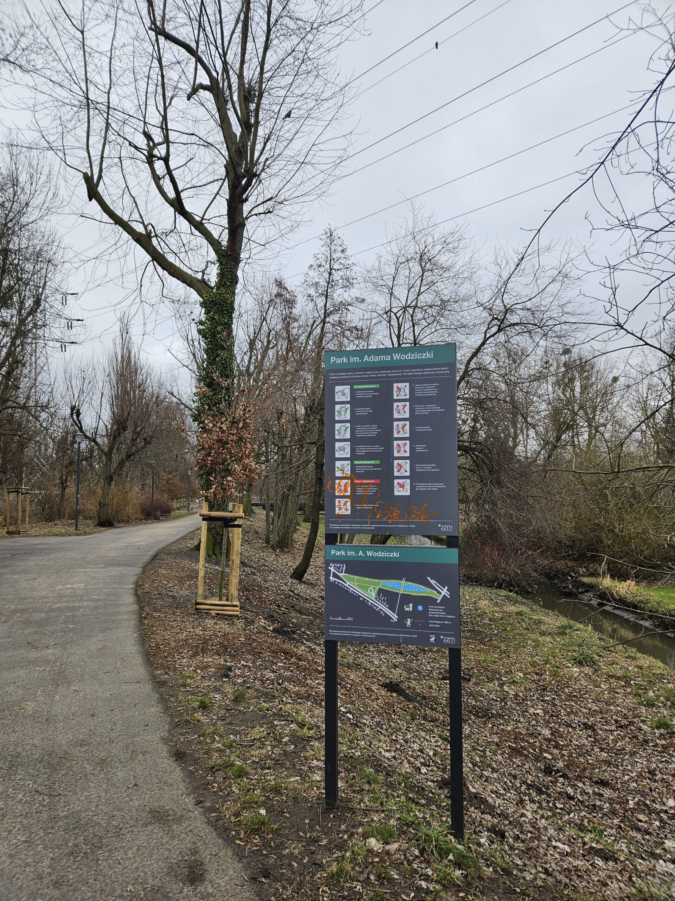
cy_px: 450
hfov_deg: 58.9
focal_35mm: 23
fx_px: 598
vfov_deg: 73.9
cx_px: 338
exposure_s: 1/475
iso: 25
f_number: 1.8
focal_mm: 5.4
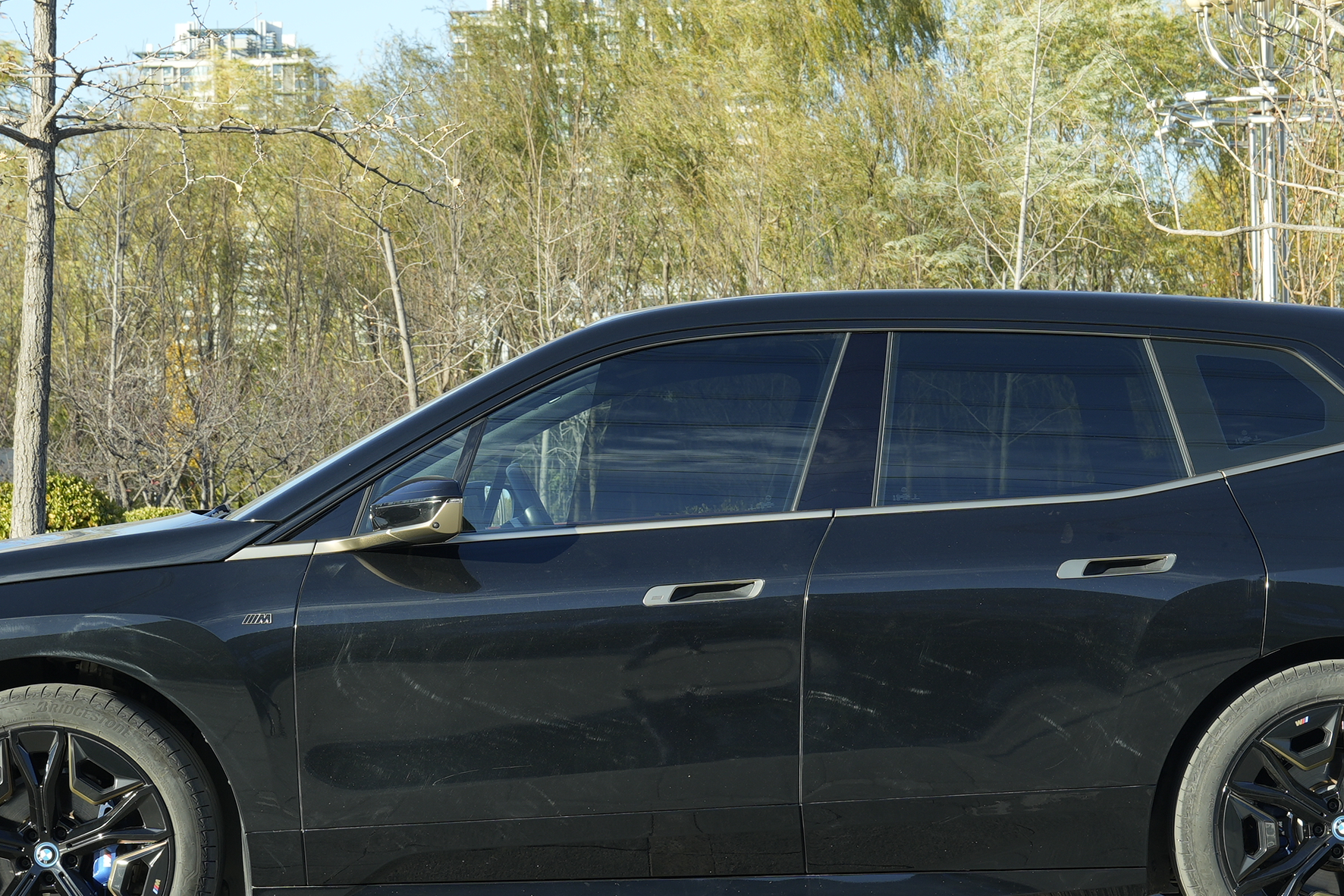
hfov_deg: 22.9
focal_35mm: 89
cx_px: 762
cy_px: 423
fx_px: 3322
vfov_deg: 15.4
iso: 100
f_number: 8
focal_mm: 45
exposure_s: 1/80
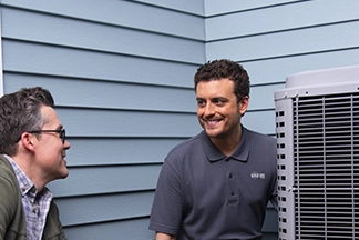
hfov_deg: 25.6
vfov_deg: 16.9
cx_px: 220
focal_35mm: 79
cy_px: 234
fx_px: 788
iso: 400
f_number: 3.2
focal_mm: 32
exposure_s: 1/250
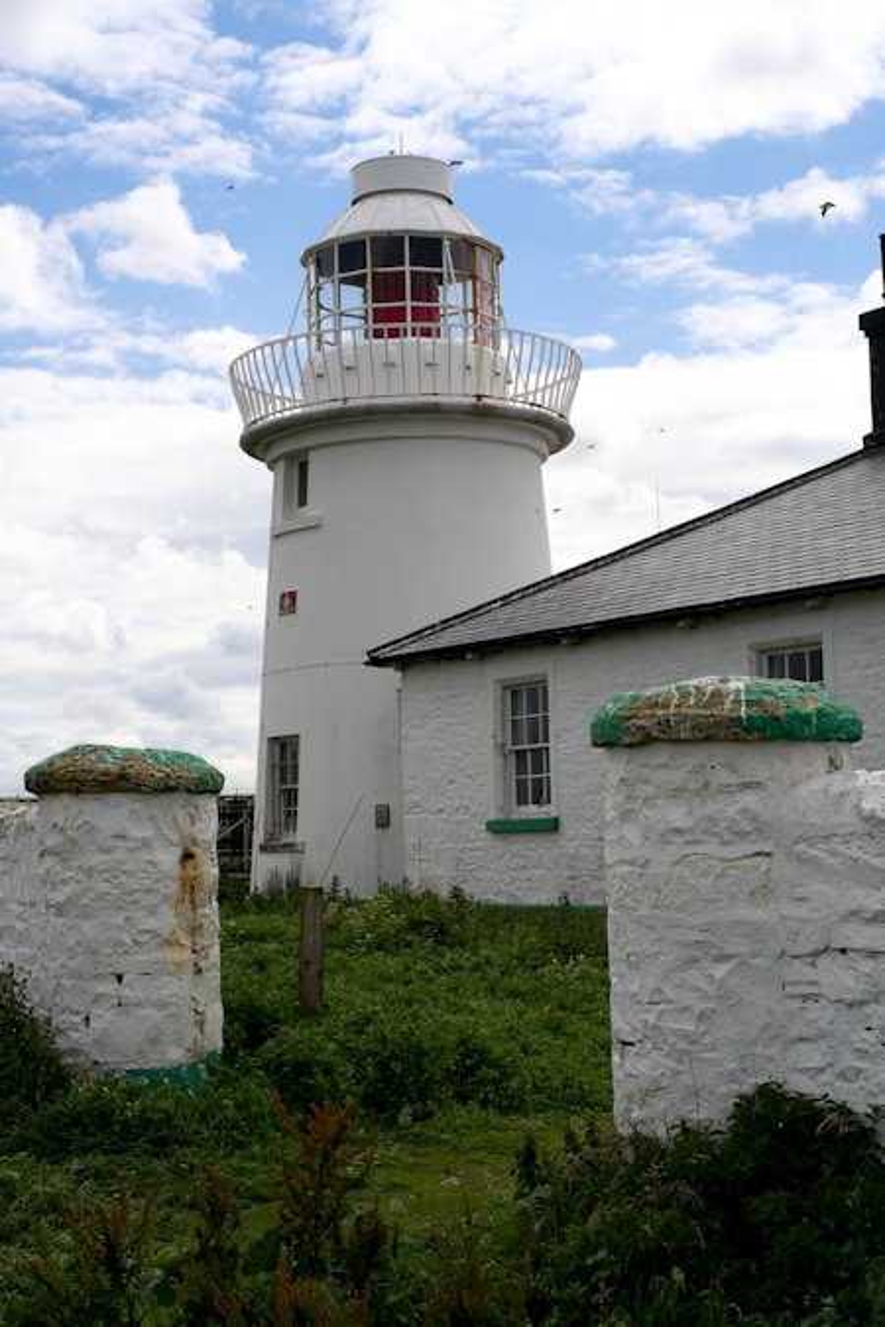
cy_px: 664
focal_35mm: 53
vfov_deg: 37.5
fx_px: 1954
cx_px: 442
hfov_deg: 25.5
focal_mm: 35
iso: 200
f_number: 16
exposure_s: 1/220
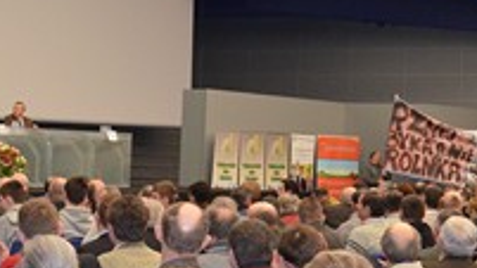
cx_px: 247
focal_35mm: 125
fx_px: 1581
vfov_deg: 9.7
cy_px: 139
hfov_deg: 17.2
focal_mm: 32
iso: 2500
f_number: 4.8
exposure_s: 1/60
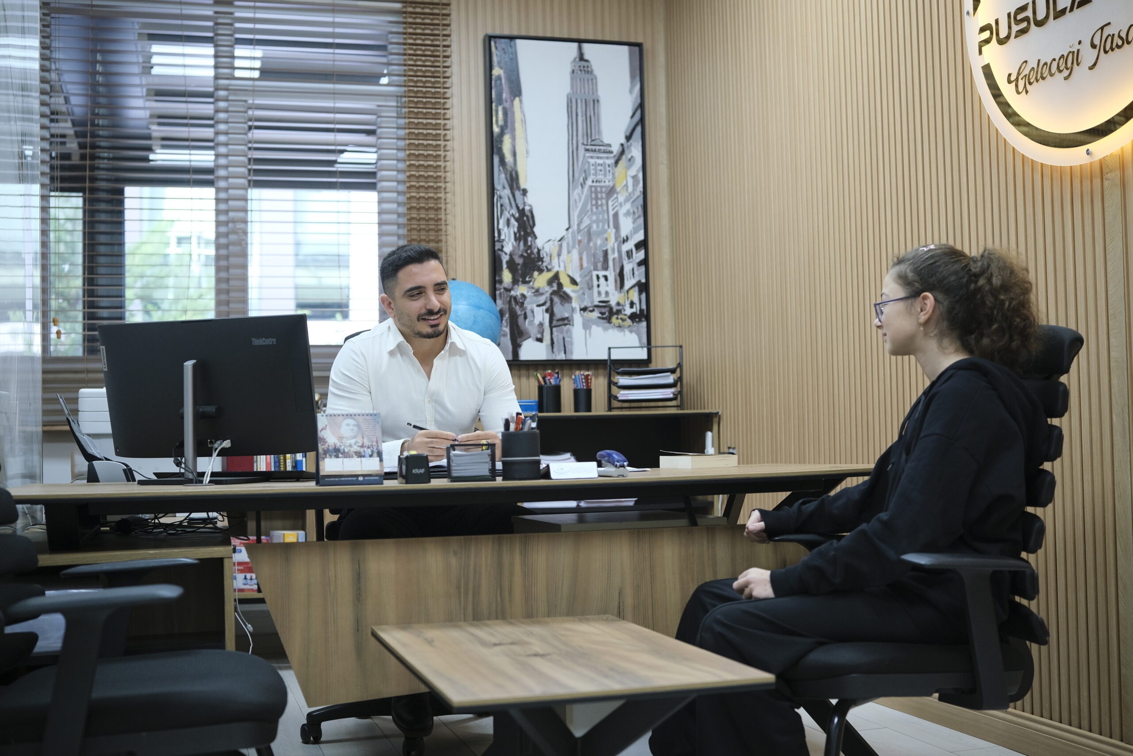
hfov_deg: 47.4
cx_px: 566
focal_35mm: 41
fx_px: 1290
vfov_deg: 32.6
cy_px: 378
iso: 640
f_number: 1.8
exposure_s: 1/125
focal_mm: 27
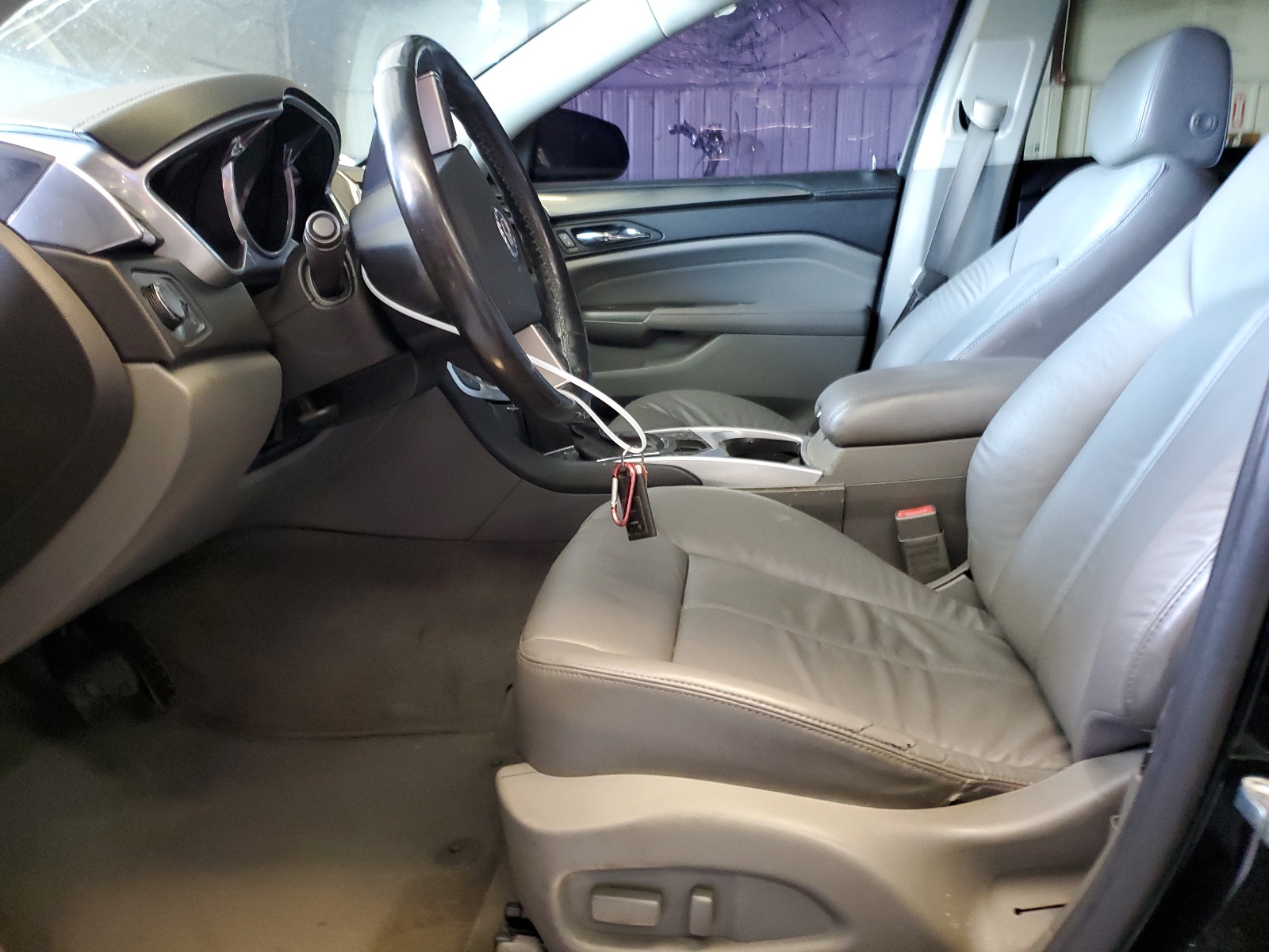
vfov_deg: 53.1
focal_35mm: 26
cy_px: 476
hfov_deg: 67.3
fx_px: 953
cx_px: 634
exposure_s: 1/40
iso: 340
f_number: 1.5
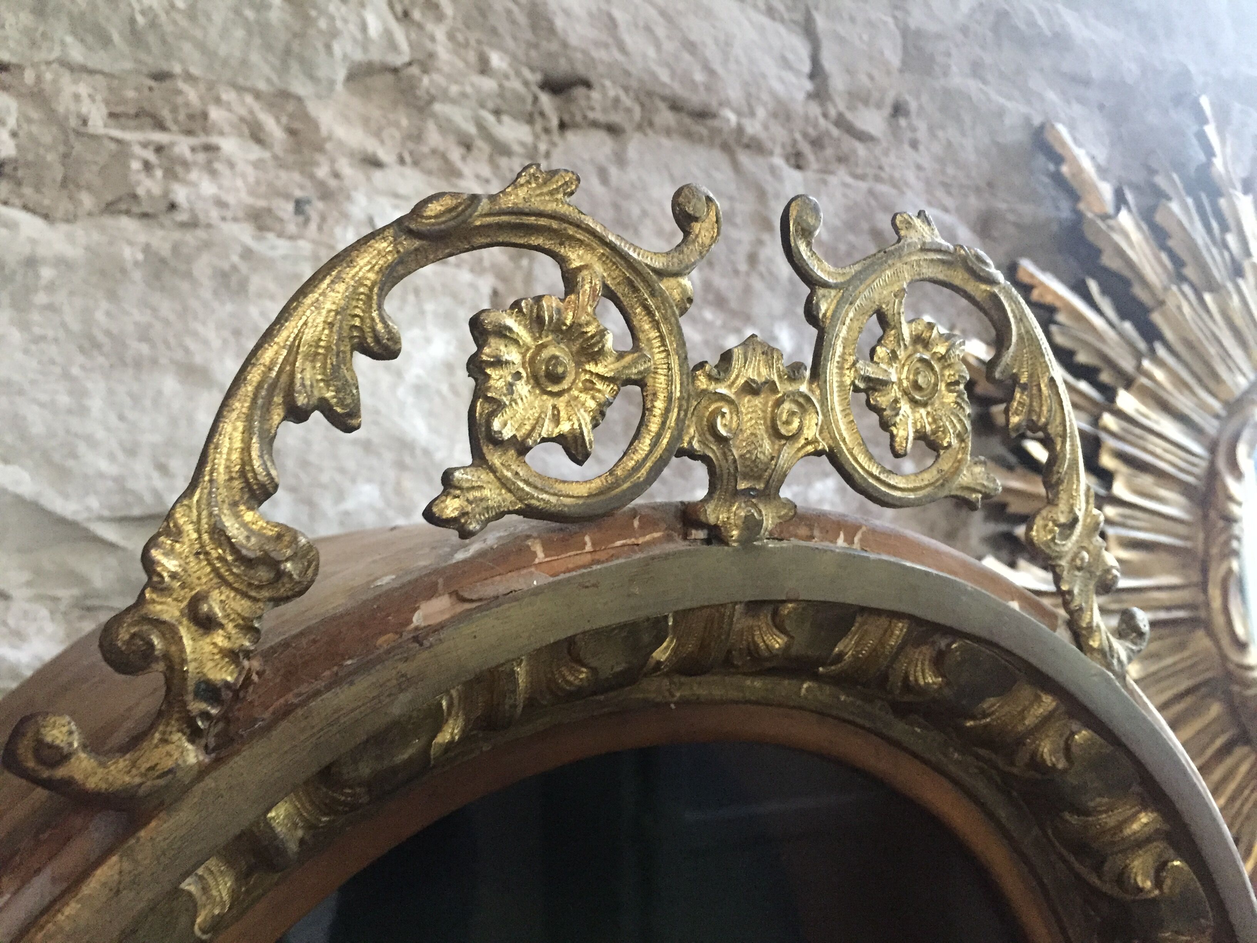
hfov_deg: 61.7
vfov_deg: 48.2
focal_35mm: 29
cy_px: 472
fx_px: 1053
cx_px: 628
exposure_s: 1/17
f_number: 2.2
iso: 400
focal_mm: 4.15
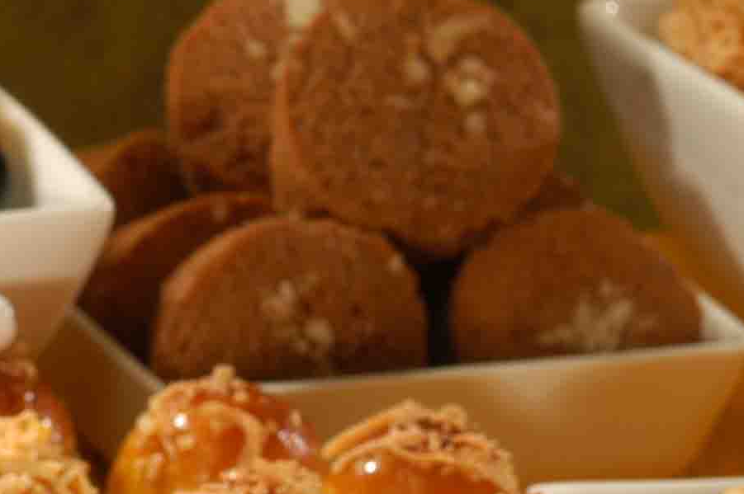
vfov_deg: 2.6
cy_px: 561
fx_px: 10854
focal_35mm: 526
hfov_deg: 3.9
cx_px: 302
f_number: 9
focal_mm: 105
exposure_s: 1/60
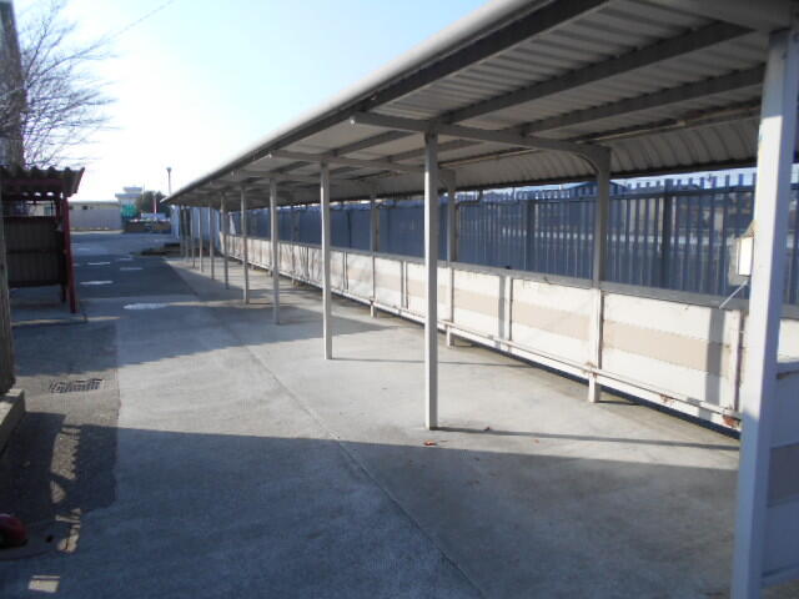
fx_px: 600
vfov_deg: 53.1
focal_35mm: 26
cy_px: 300
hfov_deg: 67.3
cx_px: 400
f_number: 3.2
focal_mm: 4.6
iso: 80
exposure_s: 1/500
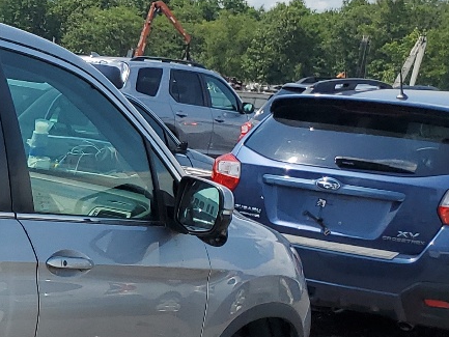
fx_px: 1246
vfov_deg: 15.2
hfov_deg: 17.0
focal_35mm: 96
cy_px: 328
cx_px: -349
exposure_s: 1/5000
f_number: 1.5
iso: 50
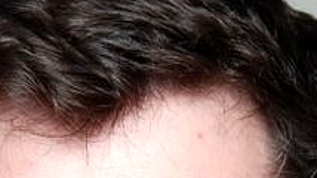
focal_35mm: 542
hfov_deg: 4.0
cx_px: 119
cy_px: 535
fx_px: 4552
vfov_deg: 2.2
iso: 200
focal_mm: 72
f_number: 9
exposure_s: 1/125
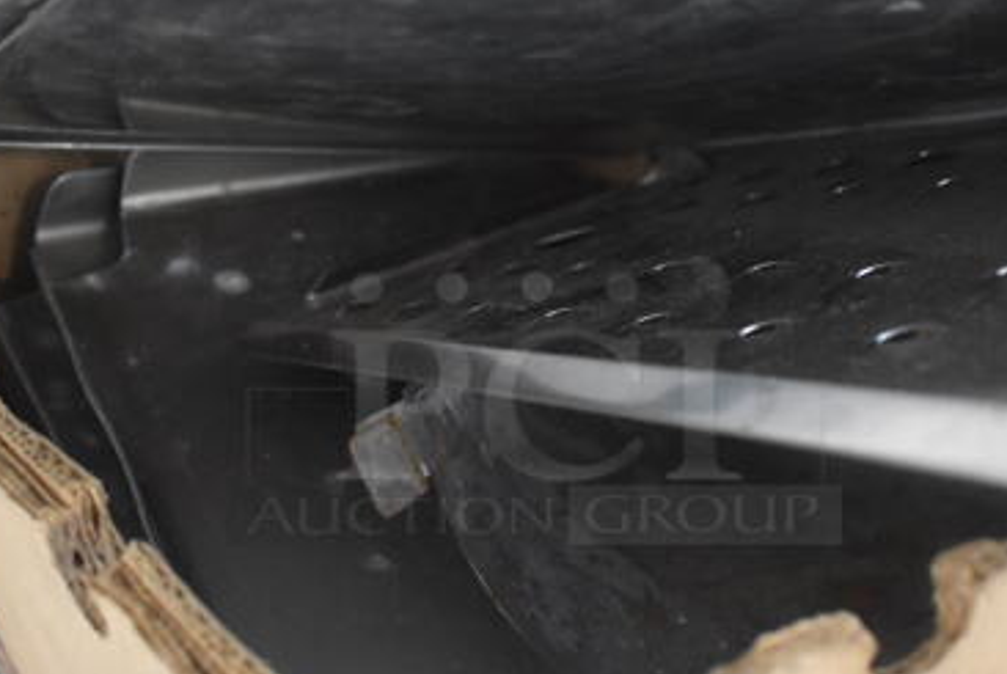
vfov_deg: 27.0
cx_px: 537
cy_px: 399
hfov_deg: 39.5
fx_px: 1400
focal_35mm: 50
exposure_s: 1/25
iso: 3200
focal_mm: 20
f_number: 3.8
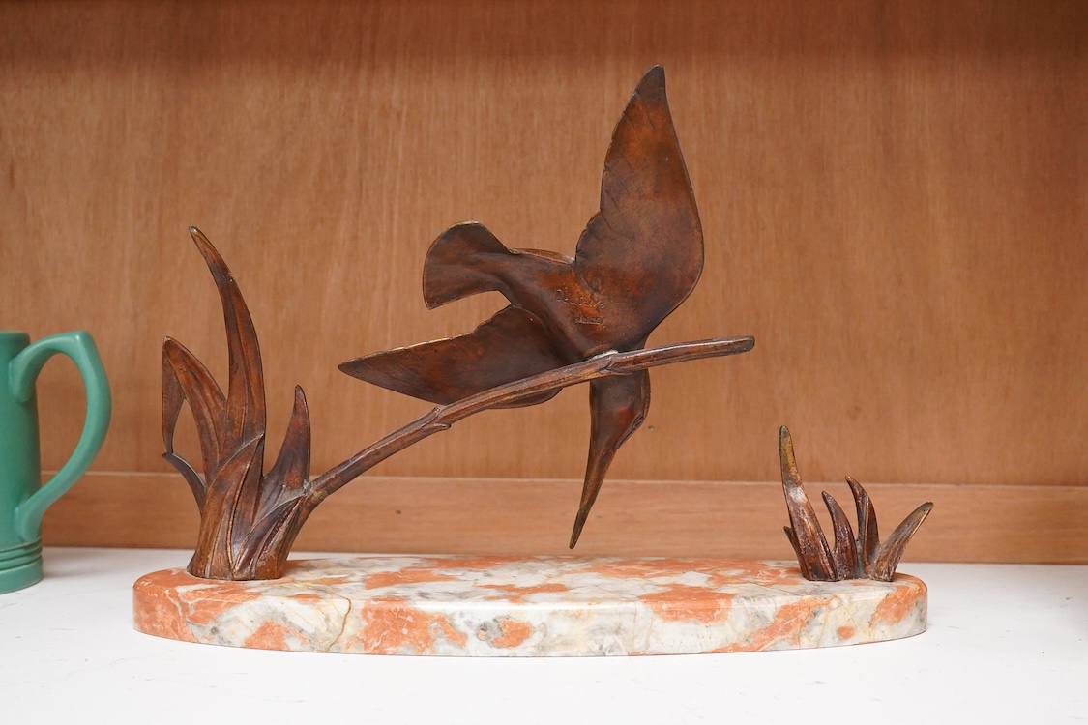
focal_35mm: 45
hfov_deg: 43.6
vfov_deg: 29.9
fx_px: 1360
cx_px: 544
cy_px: 362
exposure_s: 1/125
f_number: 9
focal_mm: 30
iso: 2500
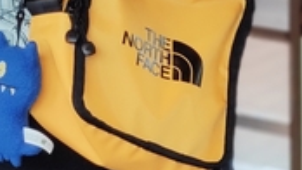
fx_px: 2507
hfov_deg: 6.7
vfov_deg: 3.8
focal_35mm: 313
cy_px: -300
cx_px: -219
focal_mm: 8.16
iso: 52
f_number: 2
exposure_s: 1/71
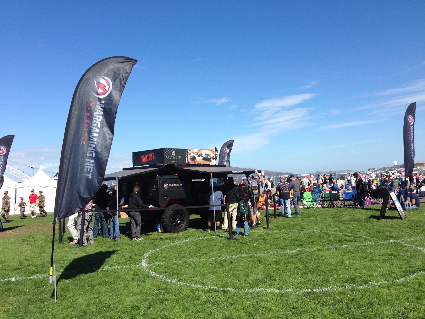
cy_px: 160
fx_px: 405
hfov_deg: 55.4
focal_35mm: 33
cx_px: 212
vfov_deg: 42.9
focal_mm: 4.13
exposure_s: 1/1595
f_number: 2.4
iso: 50
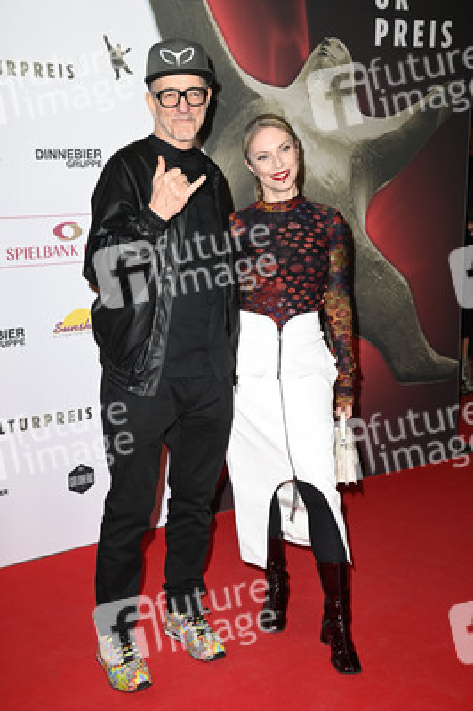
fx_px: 948
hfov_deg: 28.0
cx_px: 236
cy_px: 356
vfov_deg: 41.1
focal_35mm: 48
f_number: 5.6
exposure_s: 1/250
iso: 500
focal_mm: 48
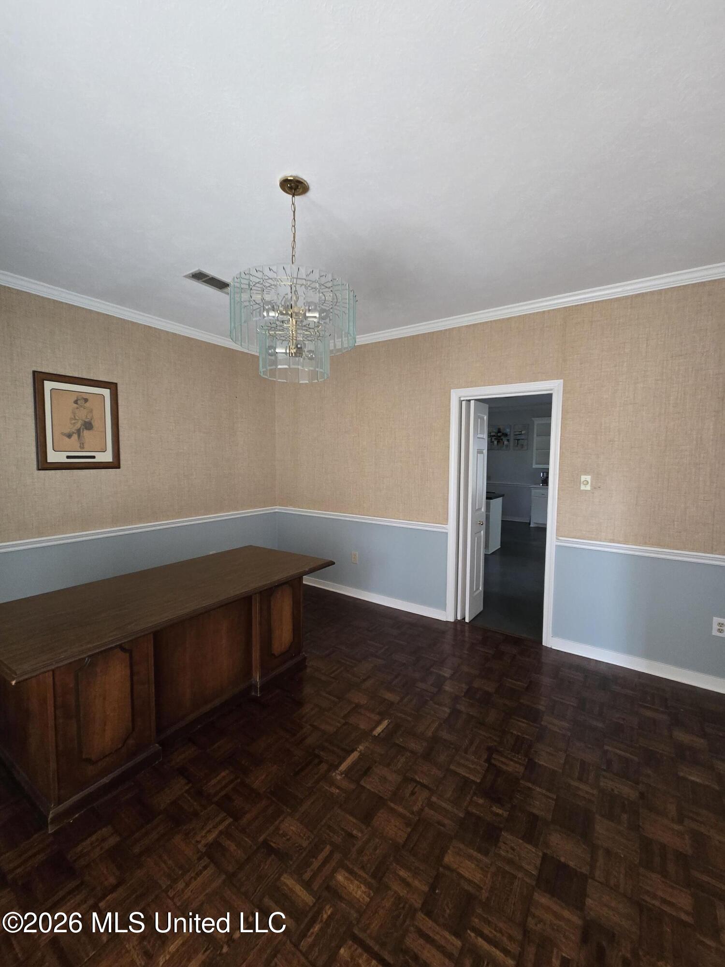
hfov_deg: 89.9
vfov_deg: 106.2
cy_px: 484
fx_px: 363
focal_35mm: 13
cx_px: 362
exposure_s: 1/60
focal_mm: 2.2
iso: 400
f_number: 2.2
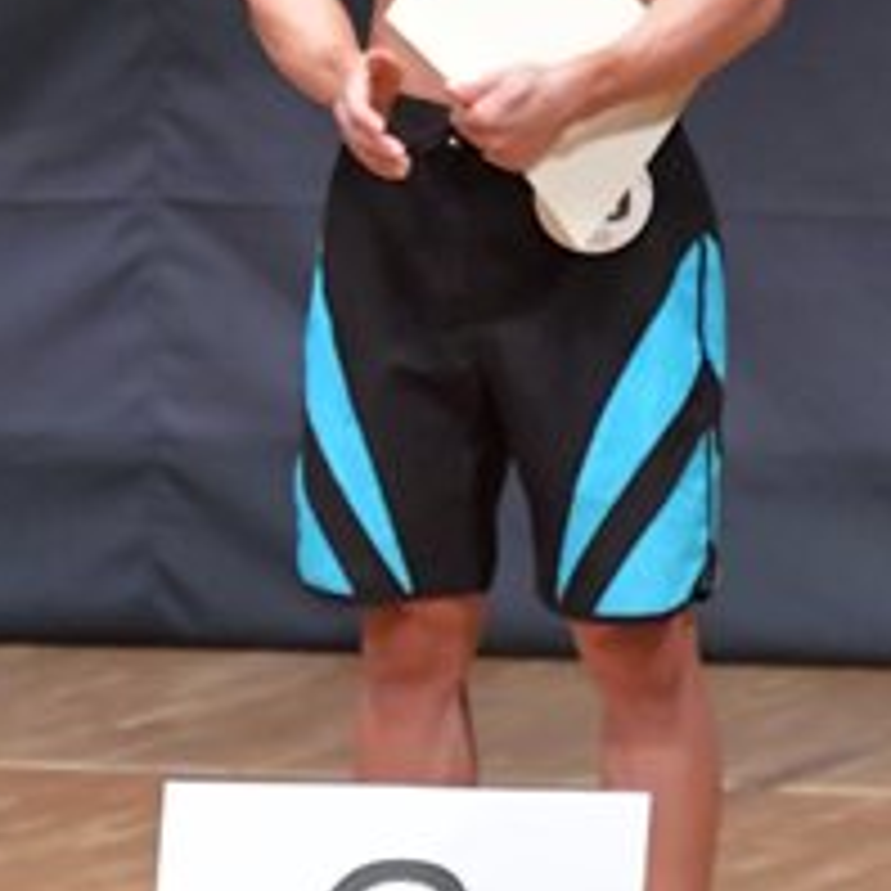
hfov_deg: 1.8
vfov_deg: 1.9
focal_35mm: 946
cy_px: 225
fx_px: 27548
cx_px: -803
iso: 8000
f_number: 5.6
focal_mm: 190
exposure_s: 1/400
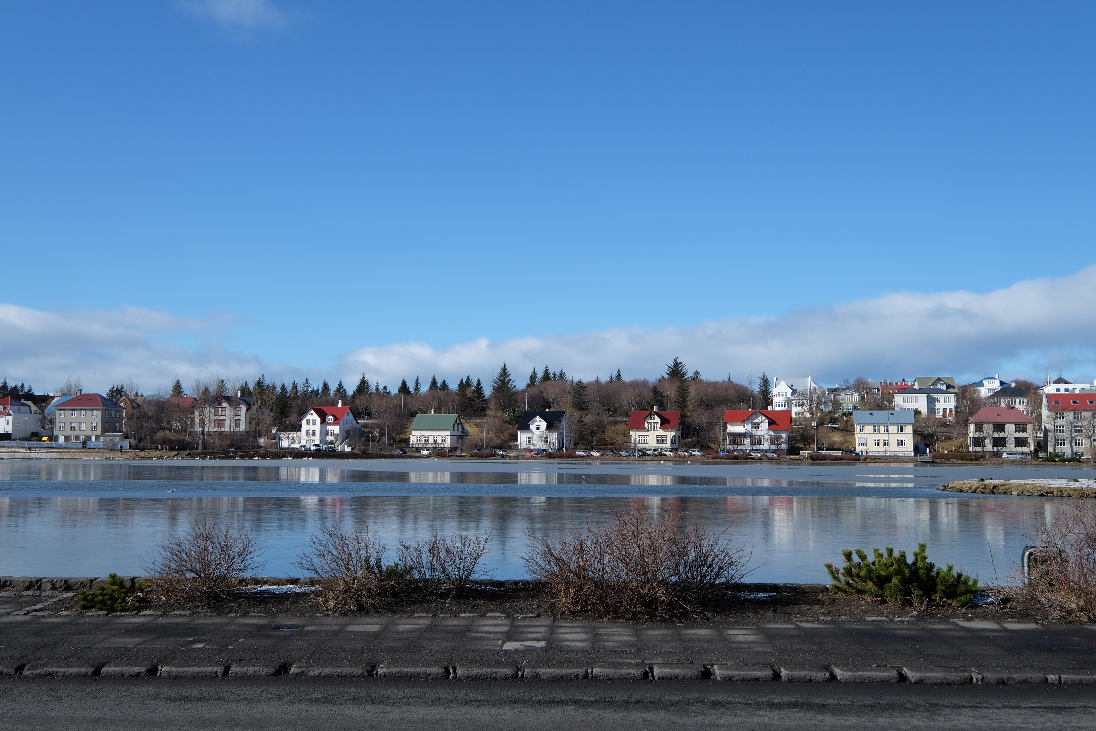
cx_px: 548
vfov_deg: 36.9
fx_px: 1096
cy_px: 366
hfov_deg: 53.1
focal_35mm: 36
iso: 200
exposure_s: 1/400
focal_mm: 24
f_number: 9
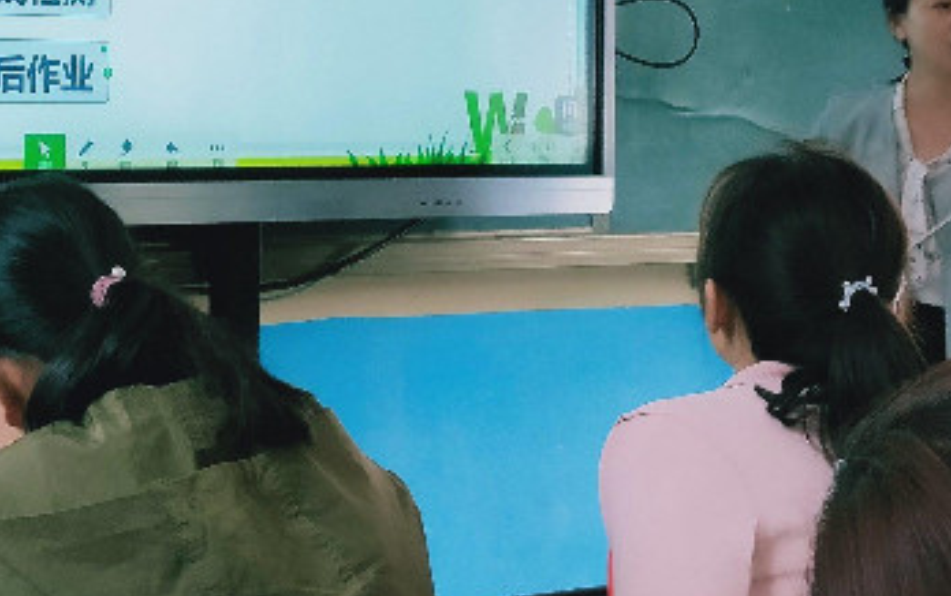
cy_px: -45
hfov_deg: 35.7
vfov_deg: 22.0
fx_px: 1452
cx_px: 279
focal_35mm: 56
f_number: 1.7
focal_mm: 3.99
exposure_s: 1/50
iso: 166
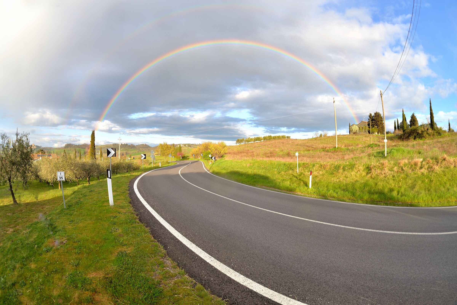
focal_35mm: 16
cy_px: 152
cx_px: 228
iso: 100
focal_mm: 16
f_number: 8
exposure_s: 1/100
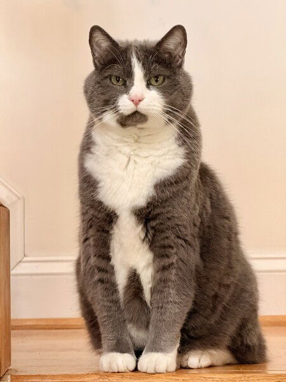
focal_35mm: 120
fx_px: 1322
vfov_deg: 16.4
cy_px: 191
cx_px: 143
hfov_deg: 12.3
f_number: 2.8
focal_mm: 15.66
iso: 640
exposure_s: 1/60
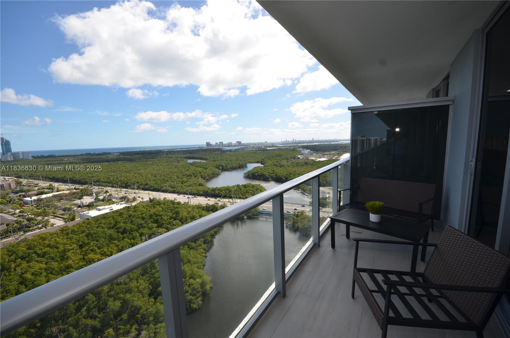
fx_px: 212
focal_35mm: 15
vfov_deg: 77.0
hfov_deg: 100.5
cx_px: 255
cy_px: 169
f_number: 8
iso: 100
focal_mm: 10
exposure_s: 1/250
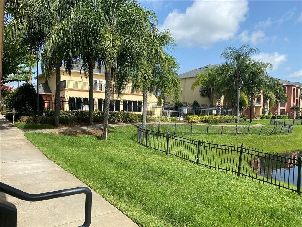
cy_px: 114
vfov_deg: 53.1
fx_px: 227
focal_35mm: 26
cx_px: 151
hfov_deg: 67.3
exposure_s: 1/2183
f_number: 1.8
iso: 32
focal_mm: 4.25
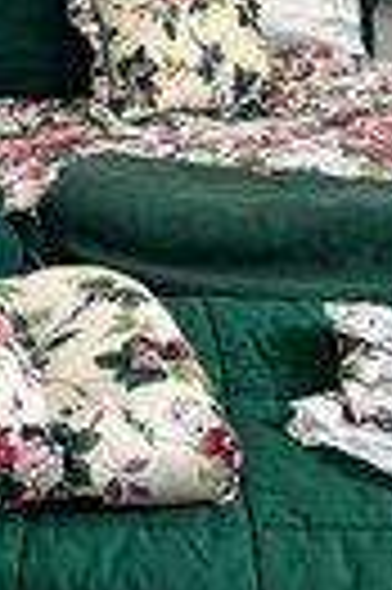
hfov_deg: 18.7
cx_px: 7
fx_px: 1163
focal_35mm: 71
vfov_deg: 28.2
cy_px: 169
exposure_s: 1/60
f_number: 1.5
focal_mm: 5.7
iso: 320
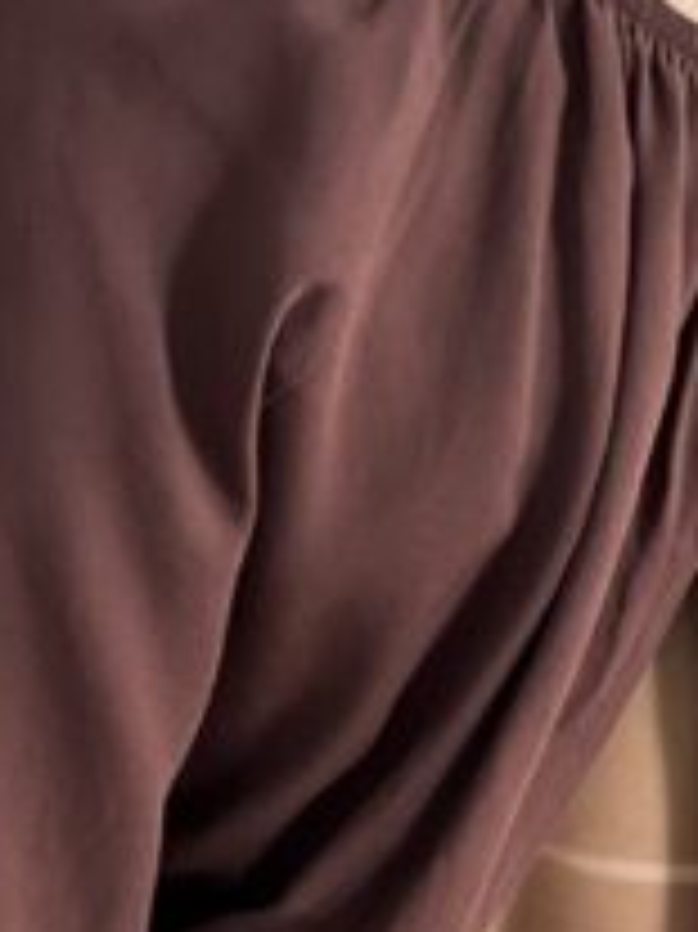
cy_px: 826
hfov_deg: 4.3
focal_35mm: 347
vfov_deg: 5.7
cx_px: 581
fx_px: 9339
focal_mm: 9
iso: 125
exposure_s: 1/40
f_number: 2.8
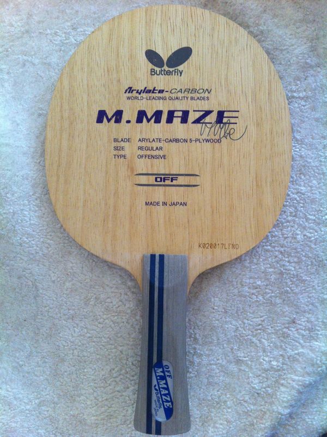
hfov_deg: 40.6
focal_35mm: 35
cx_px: 164
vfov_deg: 52.7
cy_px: 218
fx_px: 442
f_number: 2.8
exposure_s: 1/15
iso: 160
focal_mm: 3.85
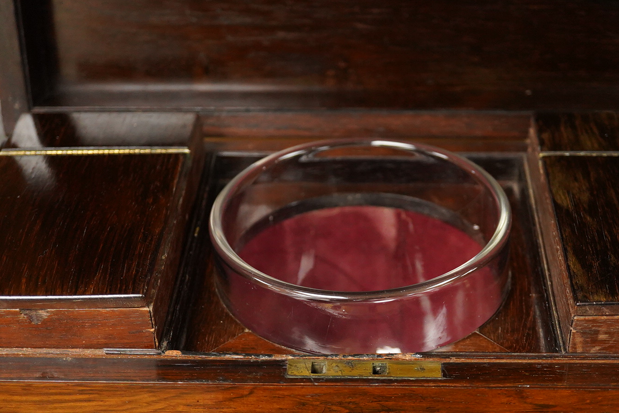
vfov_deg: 20.6
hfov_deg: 30.5
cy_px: 259
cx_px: 362
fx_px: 1135
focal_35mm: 66
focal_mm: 30
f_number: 3.5
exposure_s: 1/200
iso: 2500
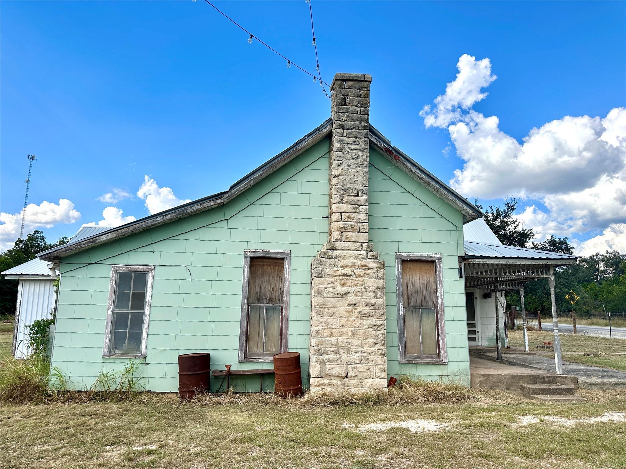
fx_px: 434
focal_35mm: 24
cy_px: 234
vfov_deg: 56.8
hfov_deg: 71.6
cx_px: 313
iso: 80
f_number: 1.78
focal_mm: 6.86
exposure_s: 1/3597
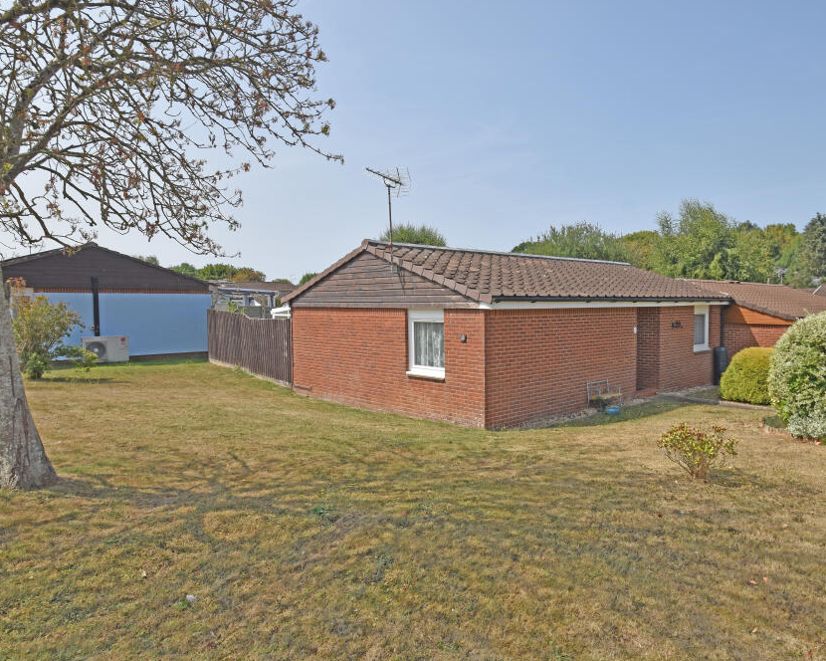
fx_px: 552
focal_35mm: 23
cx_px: 489
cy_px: 329
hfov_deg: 73.0
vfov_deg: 61.8
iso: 110
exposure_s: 1/250
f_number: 8
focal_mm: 13
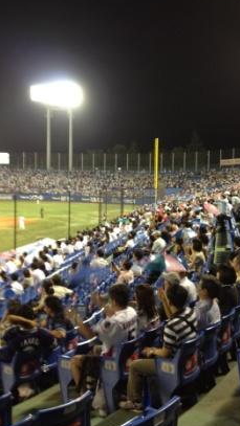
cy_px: 204
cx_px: 141
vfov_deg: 48.3
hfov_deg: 28.3
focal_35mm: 42
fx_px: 475
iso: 100
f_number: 2.4
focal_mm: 4.28
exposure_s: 1/20
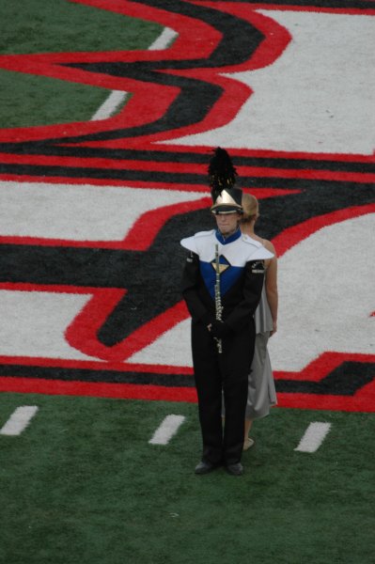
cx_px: 188
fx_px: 9391
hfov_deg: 2.3
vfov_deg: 3.4
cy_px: 282
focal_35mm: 600
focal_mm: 400
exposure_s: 1/500
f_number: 5.6
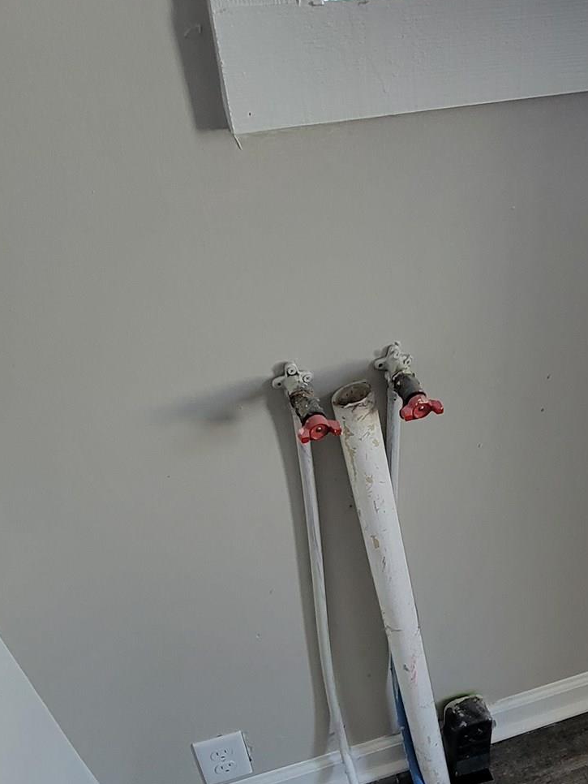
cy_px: 527
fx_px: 702
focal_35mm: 31
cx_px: 444
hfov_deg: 43.9
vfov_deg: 57.0
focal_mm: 2.2
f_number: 2.2
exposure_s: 1/60
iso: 160
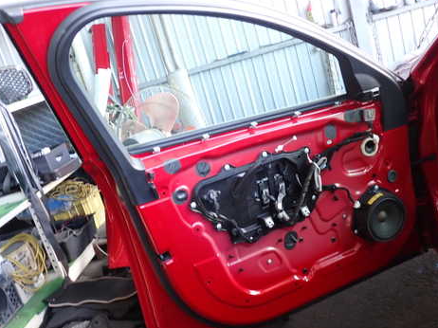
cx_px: 217
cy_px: 169
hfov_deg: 47.9
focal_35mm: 39
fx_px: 493
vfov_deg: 36.8
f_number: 2.3
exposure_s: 1/30
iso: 200
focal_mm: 5.4
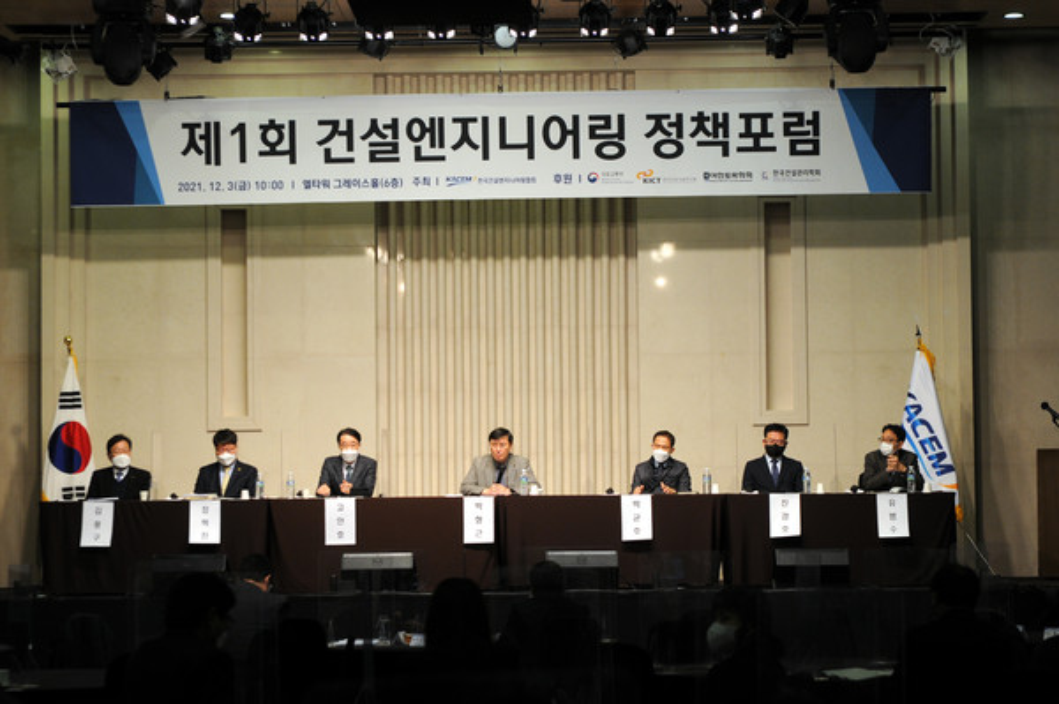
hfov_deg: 20.6
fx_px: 2910
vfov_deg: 13.8
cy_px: 352
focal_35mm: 99
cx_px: 530
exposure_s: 1/60
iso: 500
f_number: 4
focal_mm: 66
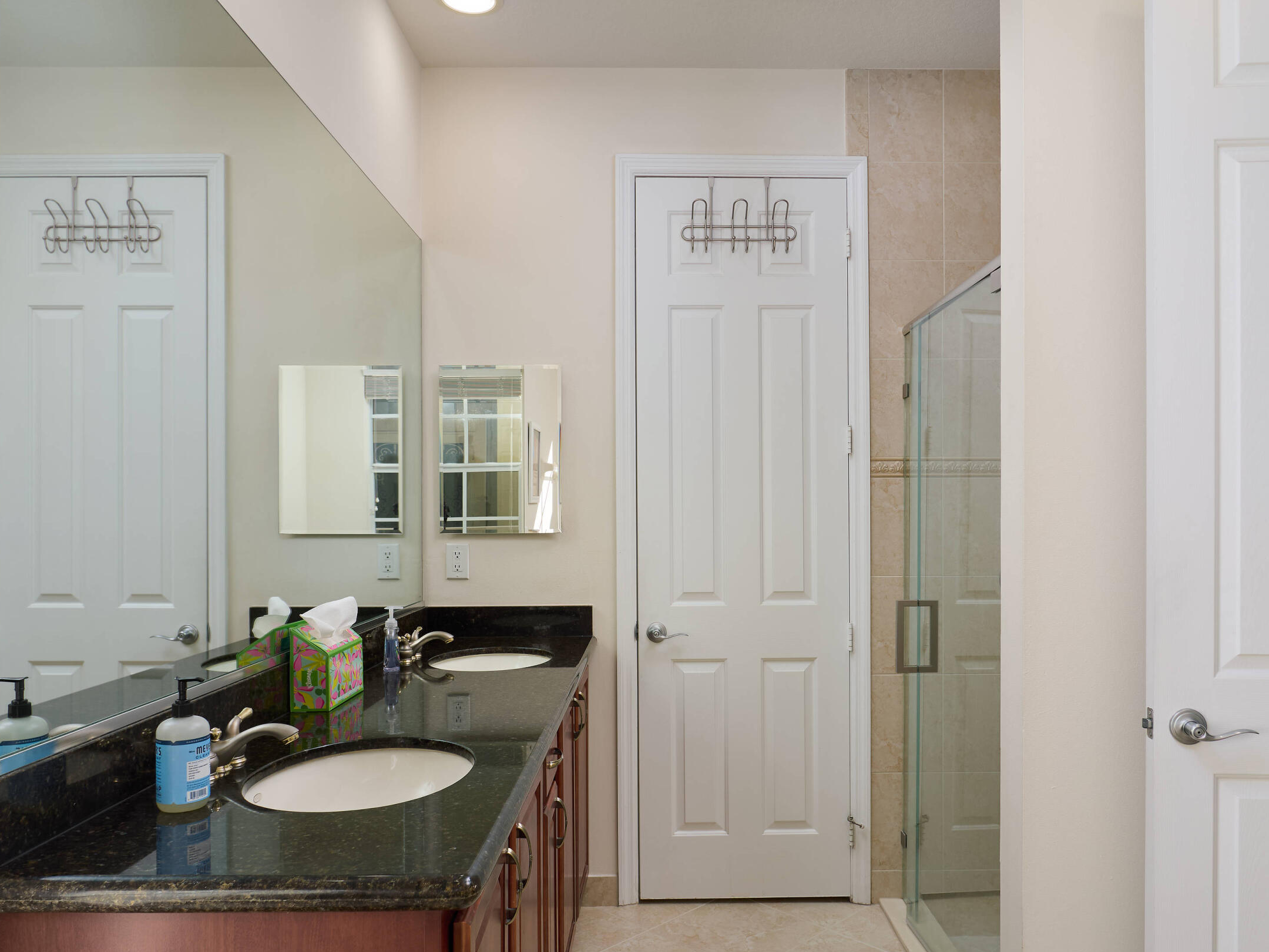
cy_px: 497
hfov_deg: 69.2
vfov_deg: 54.9
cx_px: 694
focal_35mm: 25
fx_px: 917
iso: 100
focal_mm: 9
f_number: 5
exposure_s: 1/250
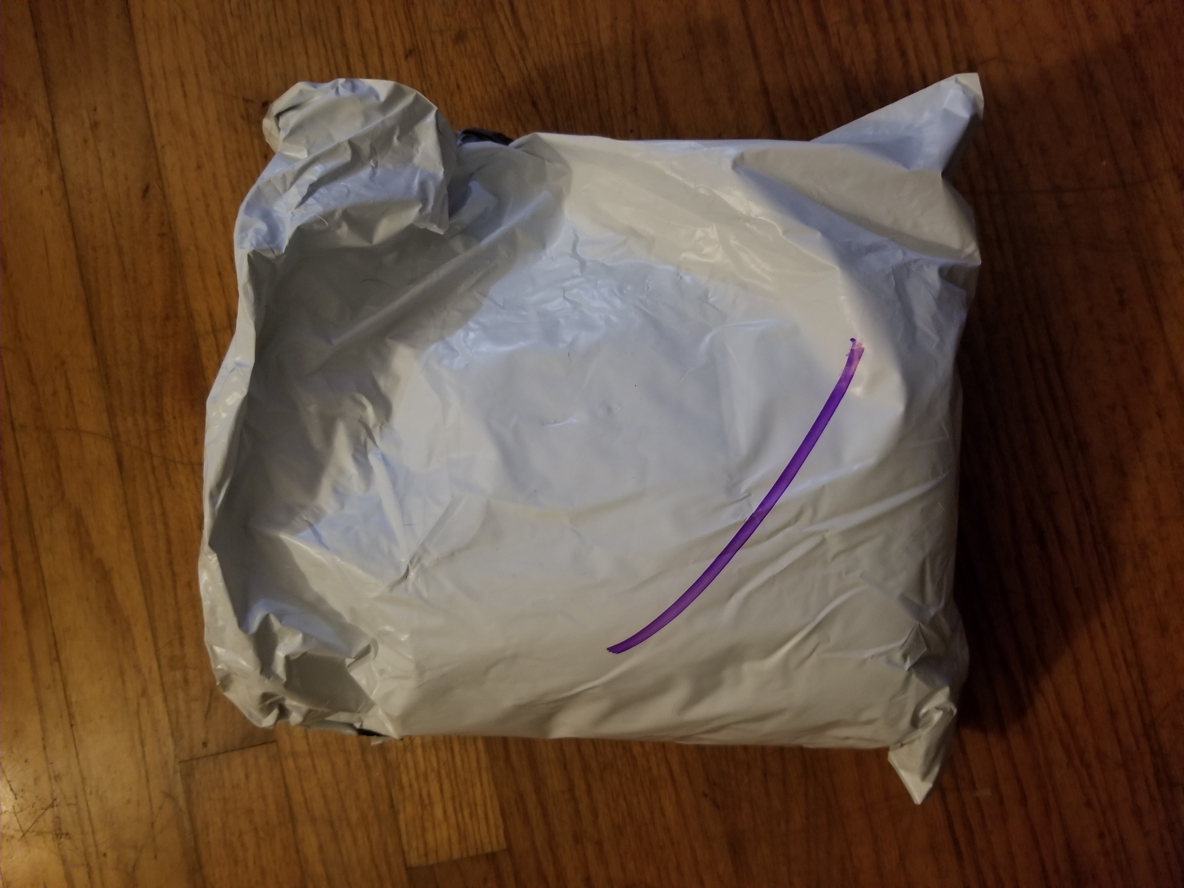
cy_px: 444
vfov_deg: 53.1
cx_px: 592
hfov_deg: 67.3
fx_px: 889
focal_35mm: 26
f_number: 1.7
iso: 250
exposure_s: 1/10
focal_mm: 4.3
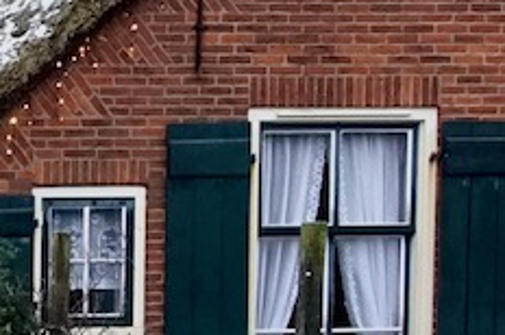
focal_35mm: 145
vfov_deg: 9.3
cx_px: -686
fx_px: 2031
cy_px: 438
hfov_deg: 11.7
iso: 2000
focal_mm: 8.8
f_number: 3.2
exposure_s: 1/200
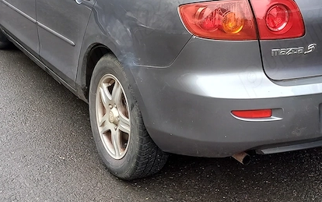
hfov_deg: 31.6
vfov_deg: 20.1
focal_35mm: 64
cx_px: 229
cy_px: 41
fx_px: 562
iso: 64
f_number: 1.8
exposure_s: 1/100
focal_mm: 4.65
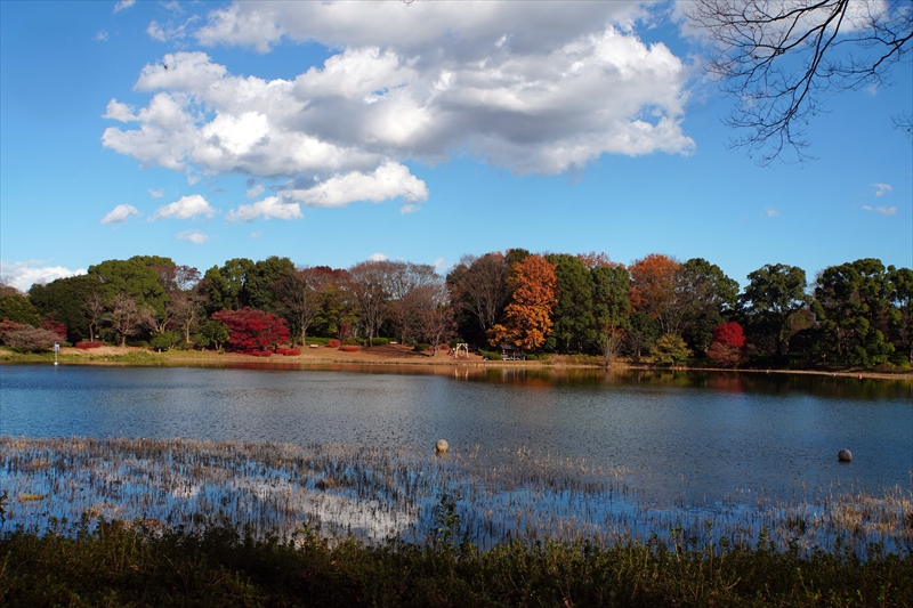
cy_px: 304
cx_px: 456
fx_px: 840
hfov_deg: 57.0
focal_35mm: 33
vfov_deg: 39.8
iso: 100
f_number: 11
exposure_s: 1/200
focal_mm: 22.1
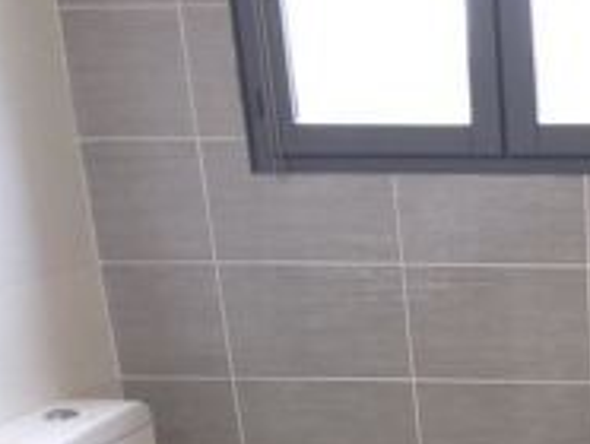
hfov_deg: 26.2
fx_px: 1143
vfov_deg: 20.4
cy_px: 552
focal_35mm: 67
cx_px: 682
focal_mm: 3.08
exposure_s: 1/50
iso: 160
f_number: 2
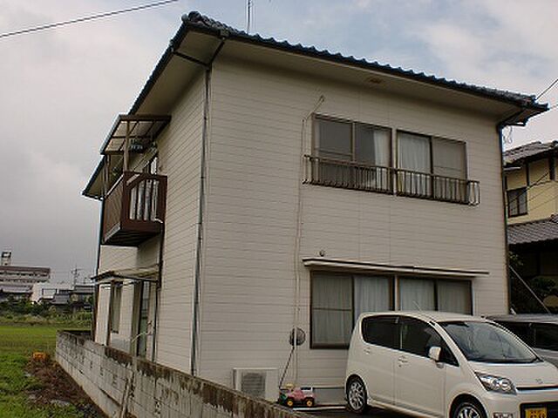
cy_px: 209
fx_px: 564
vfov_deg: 40.7
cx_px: 279
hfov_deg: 52.6
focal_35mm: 35
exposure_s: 1/500
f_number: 5.6
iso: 64
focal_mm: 6.3
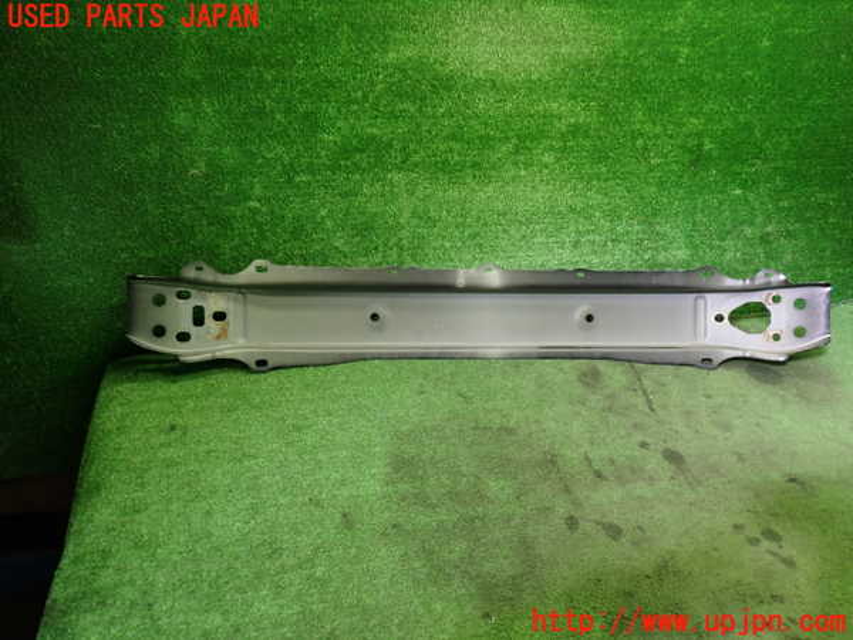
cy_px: 320
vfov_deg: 46.8
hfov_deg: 60.0
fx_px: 739
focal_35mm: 30
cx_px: 426
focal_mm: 5.4
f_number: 2.3
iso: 200
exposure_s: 1/50
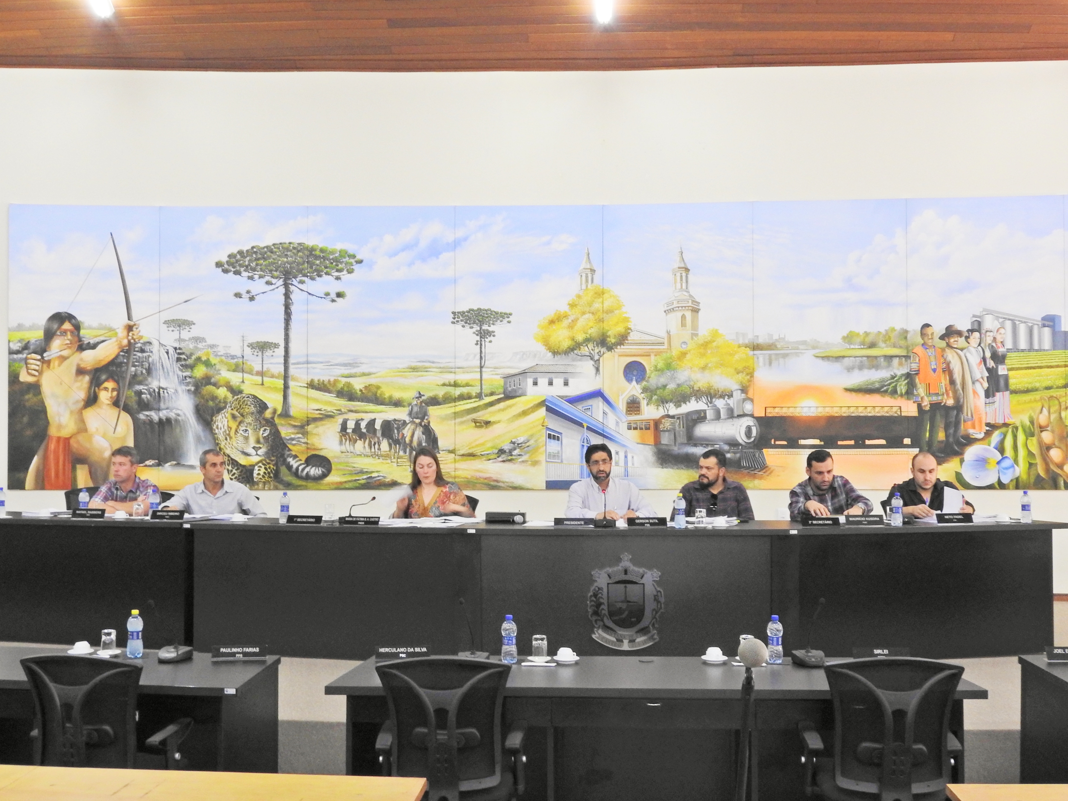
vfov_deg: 36.0
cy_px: 400
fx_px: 1234
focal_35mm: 40
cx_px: 534
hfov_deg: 46.8
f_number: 4.8
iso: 400
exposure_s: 1/13
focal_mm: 7.2
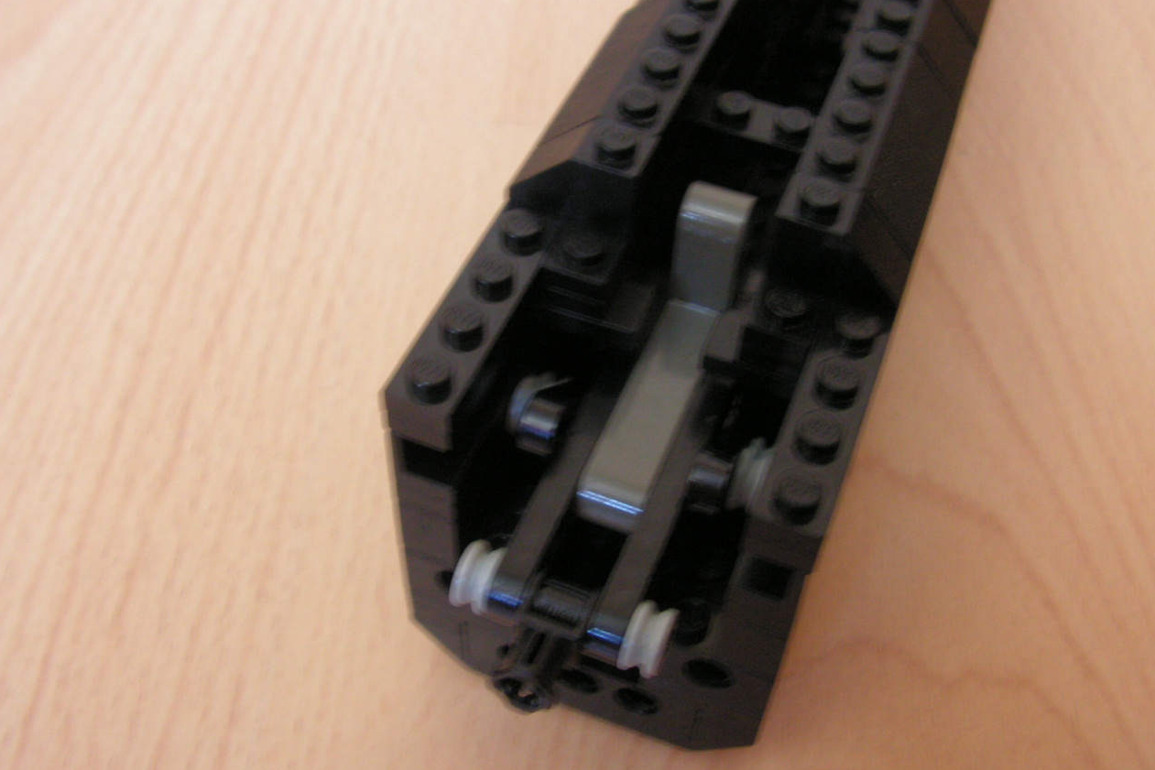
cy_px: 392
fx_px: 1219
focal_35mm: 38
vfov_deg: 35.1
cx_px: 583
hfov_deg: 50.7
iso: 200
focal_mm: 6
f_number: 3.2
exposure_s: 1/6
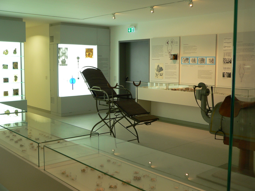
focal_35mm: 41
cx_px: 128
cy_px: 96
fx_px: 302
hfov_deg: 45.8
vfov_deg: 35.1
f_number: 2.8
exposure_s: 1/15
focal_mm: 6.8
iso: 100
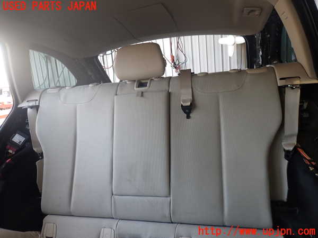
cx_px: 159
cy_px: 119
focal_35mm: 25
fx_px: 230
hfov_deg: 69.4
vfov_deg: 54.9
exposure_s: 1/125
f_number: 2
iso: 200
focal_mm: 4.5
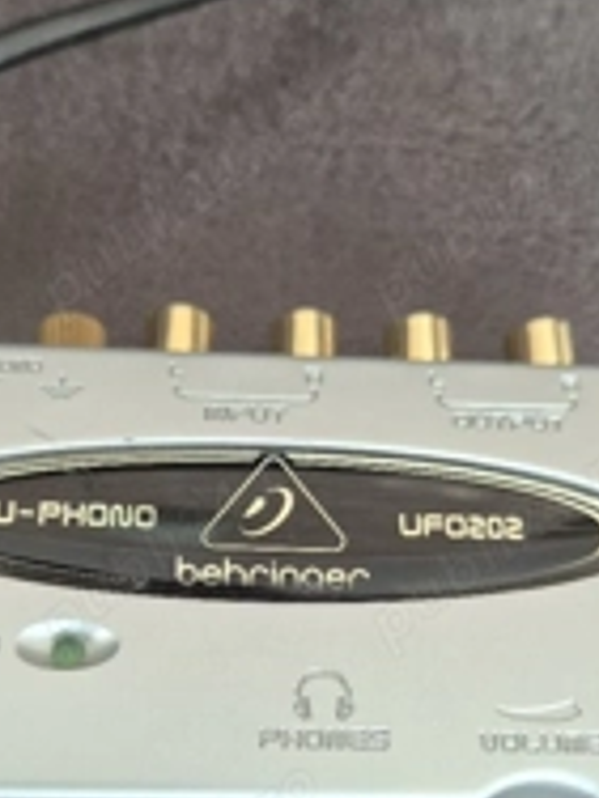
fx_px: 1131
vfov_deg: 38.0
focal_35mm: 49
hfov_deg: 29.6
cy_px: 590
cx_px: 263
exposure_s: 1/182
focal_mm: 5.4
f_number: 1.8
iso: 160
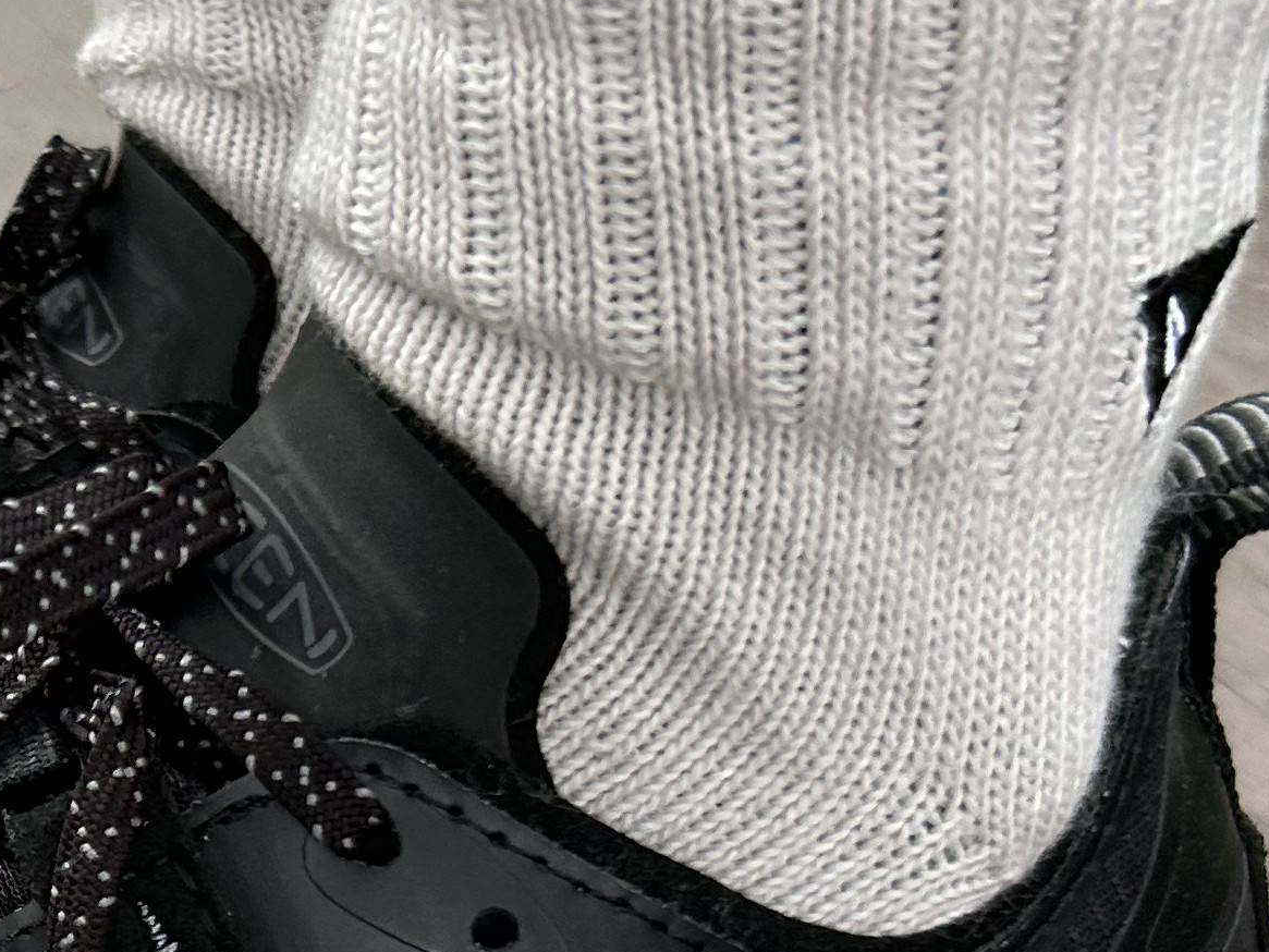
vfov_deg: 16.0
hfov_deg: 20.6
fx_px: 3300
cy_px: 1029
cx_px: -167
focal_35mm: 90
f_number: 1.5
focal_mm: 5.7
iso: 100
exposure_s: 1/121
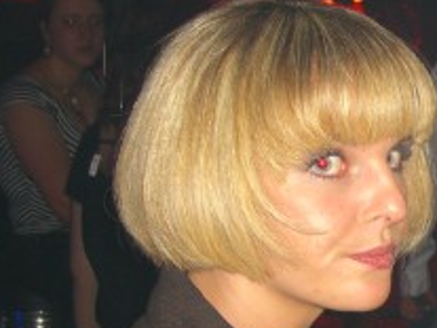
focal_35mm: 110
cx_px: 602
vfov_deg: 13.3
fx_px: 1388
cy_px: 290
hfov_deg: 16.7
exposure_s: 1/60
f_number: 2.8
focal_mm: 7.9
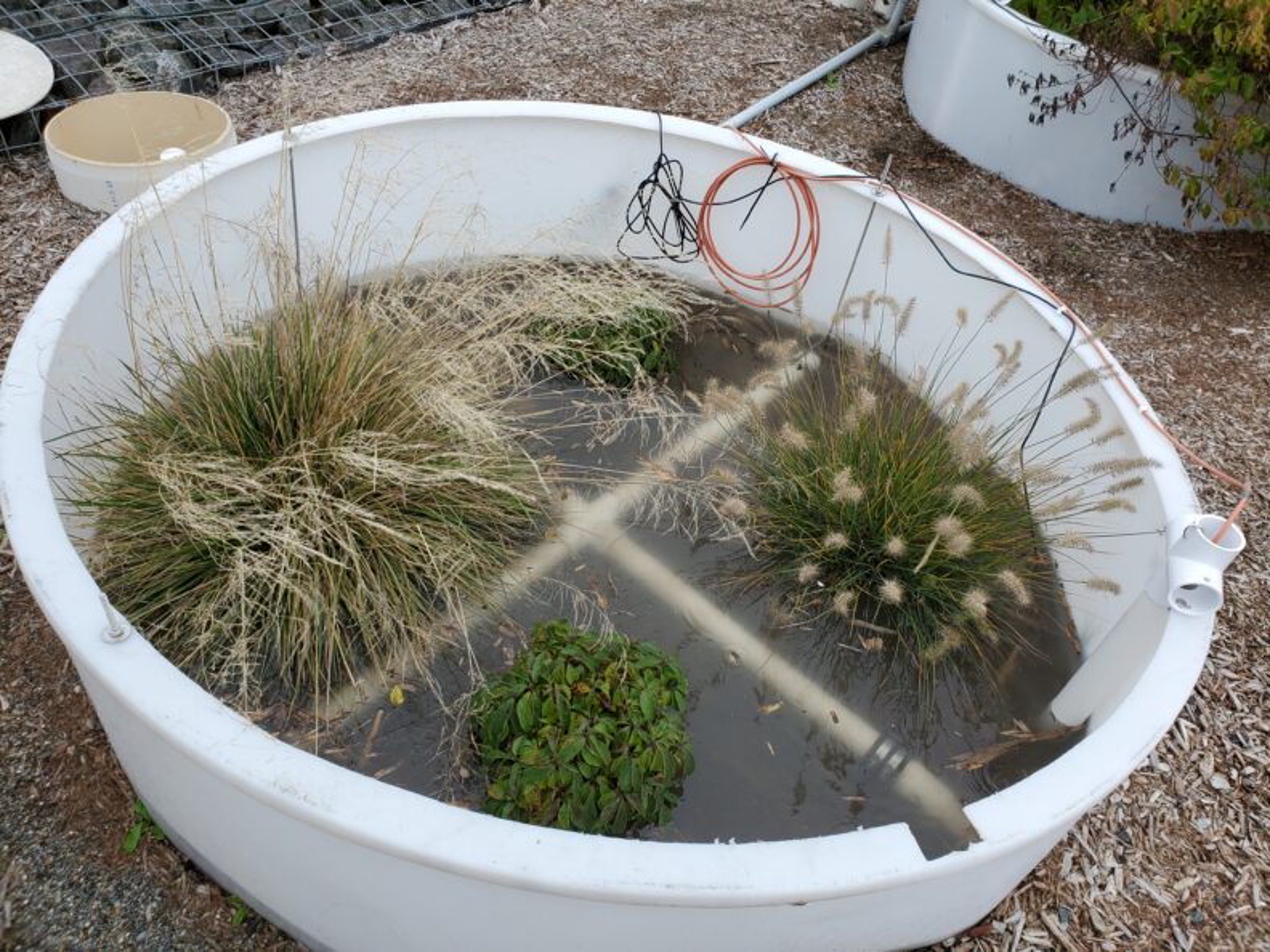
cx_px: 635
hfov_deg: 67.3
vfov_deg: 53.1
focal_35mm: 26
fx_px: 954
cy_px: 476
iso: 50
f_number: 2.4
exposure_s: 1/273
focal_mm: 4.3
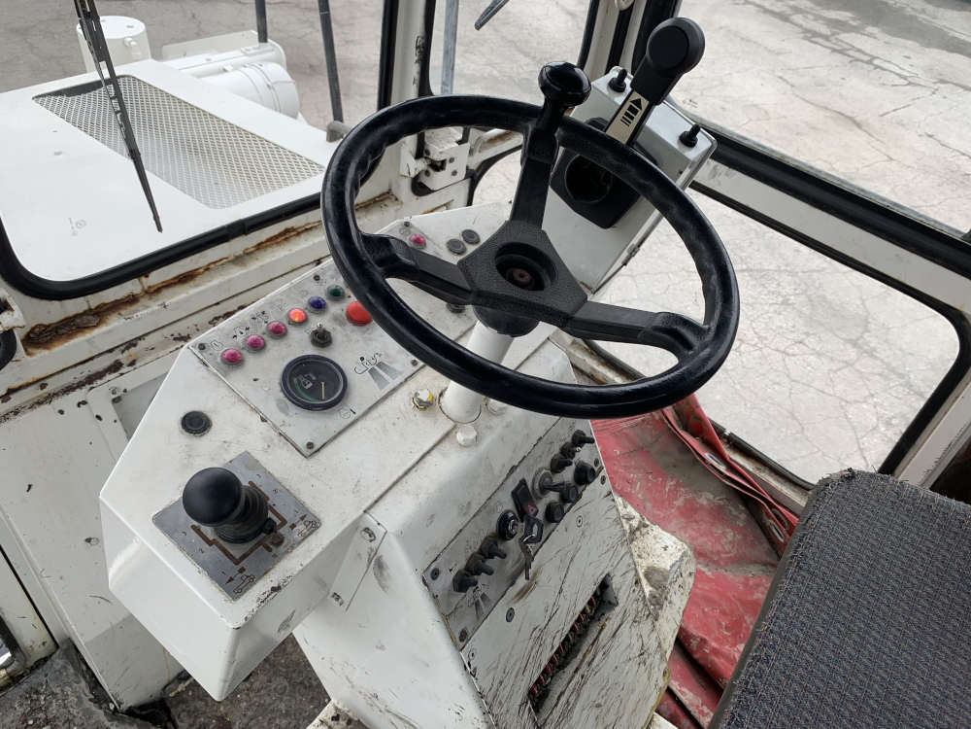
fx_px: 729
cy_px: 364
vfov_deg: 53.1
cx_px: 486
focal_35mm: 26
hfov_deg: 67.3
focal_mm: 4.25
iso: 25
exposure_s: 1/274
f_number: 1.8
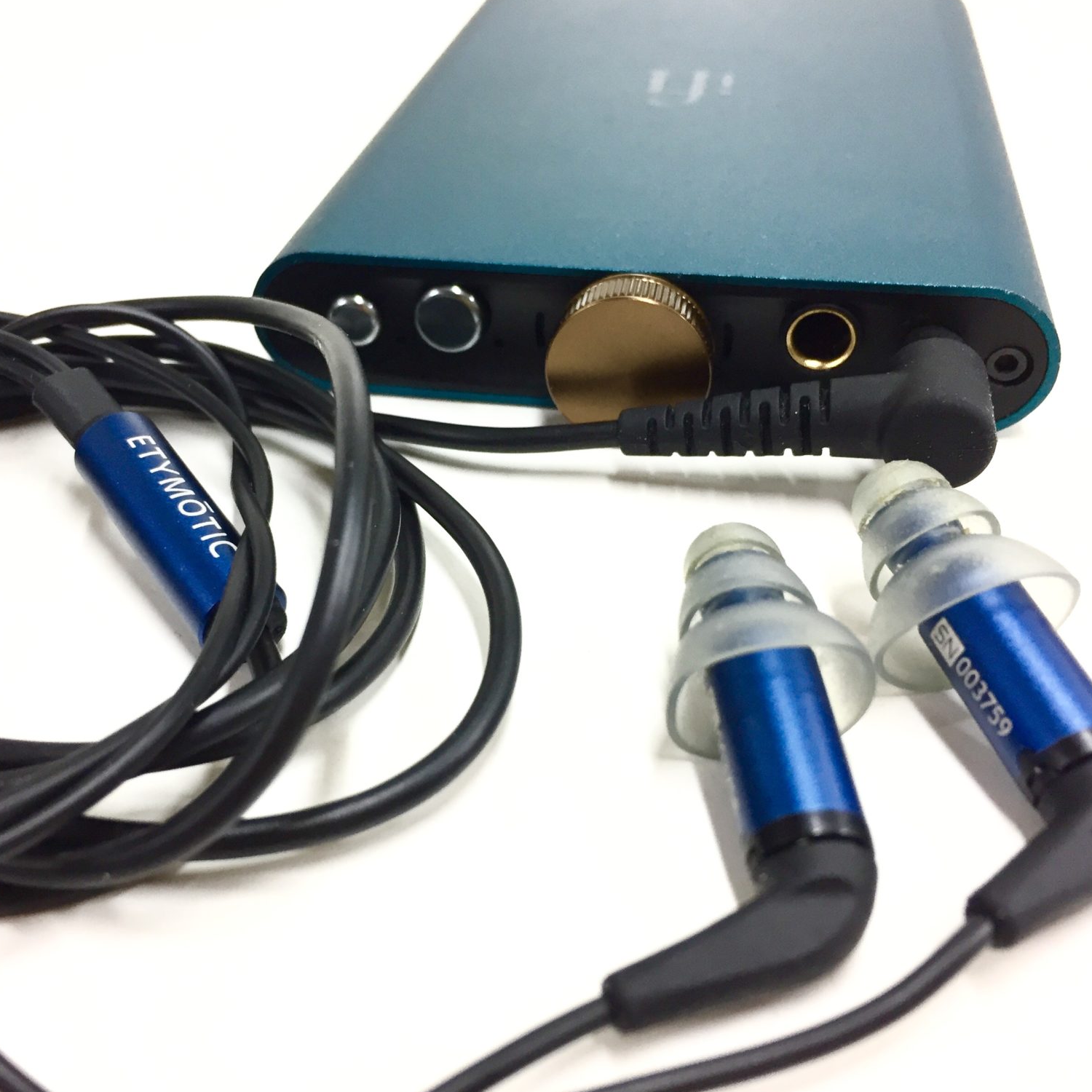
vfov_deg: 47.2
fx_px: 1249
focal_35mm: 35
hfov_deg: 47.1
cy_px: 544
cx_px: 481
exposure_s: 1/30
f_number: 2.2
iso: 64
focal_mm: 4.15
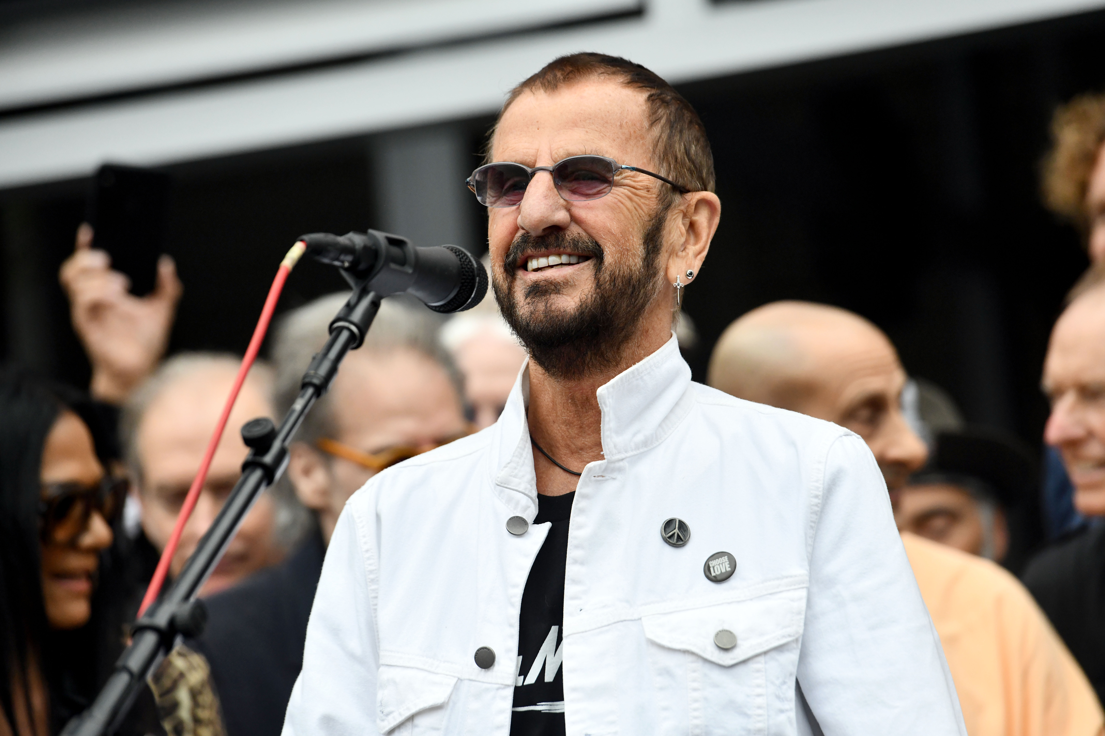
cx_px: 552
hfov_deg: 10.8
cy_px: 368
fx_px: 5831
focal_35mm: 190
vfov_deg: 7.2
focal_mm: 190
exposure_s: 1/5000
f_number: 5.6
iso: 1600
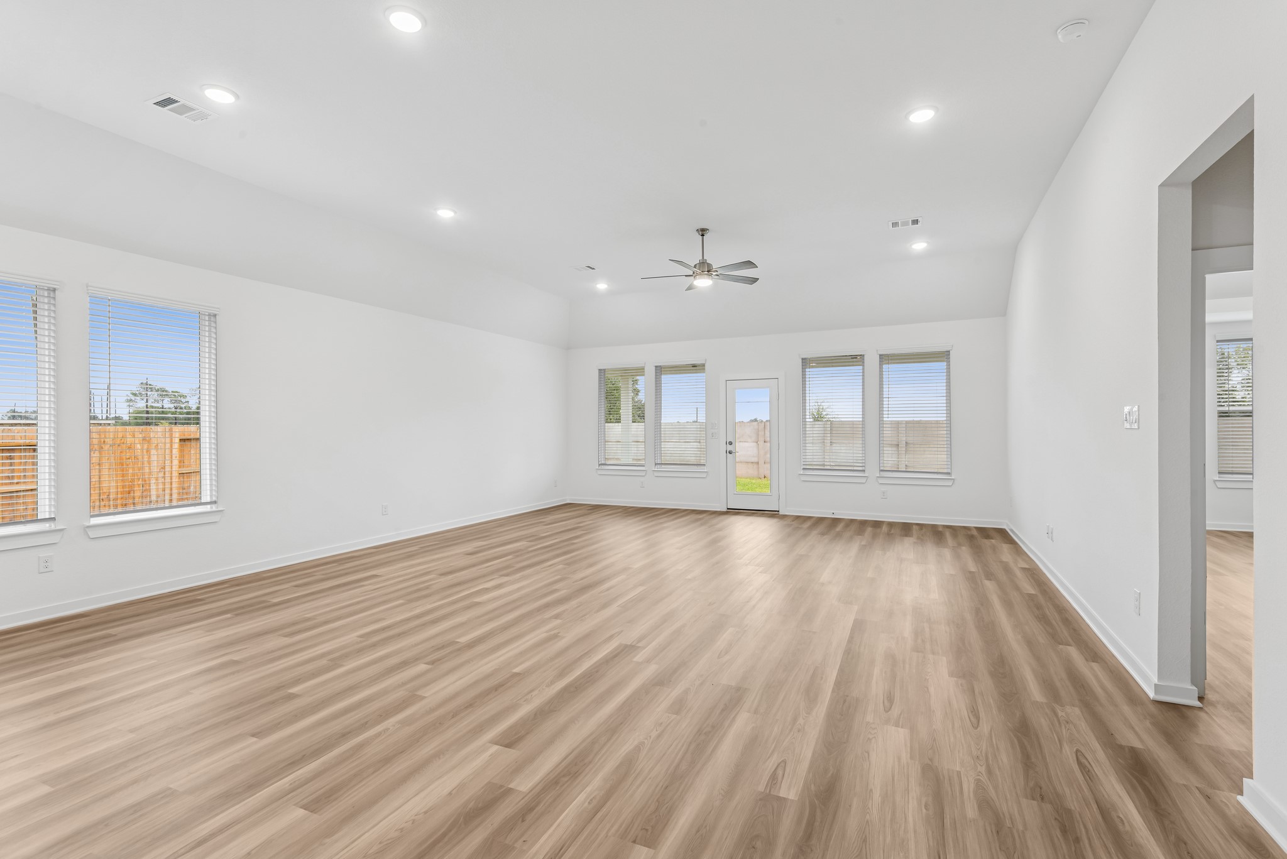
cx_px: 644
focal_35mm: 16
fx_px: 572
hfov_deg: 96.7
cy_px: 430
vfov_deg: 73.8
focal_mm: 16
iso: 160
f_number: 9
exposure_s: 1/2.5
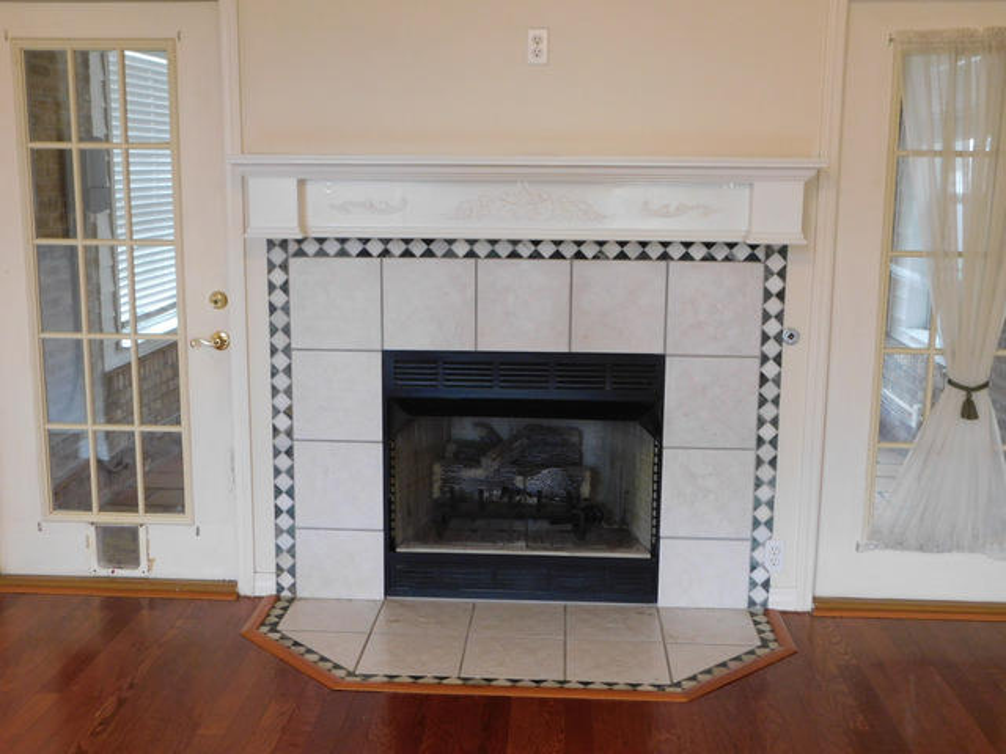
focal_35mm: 40
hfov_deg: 46.8
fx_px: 1162
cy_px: 377
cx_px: 503
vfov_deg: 36.0
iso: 400
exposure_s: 1/30
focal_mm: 7.1
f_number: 3.6
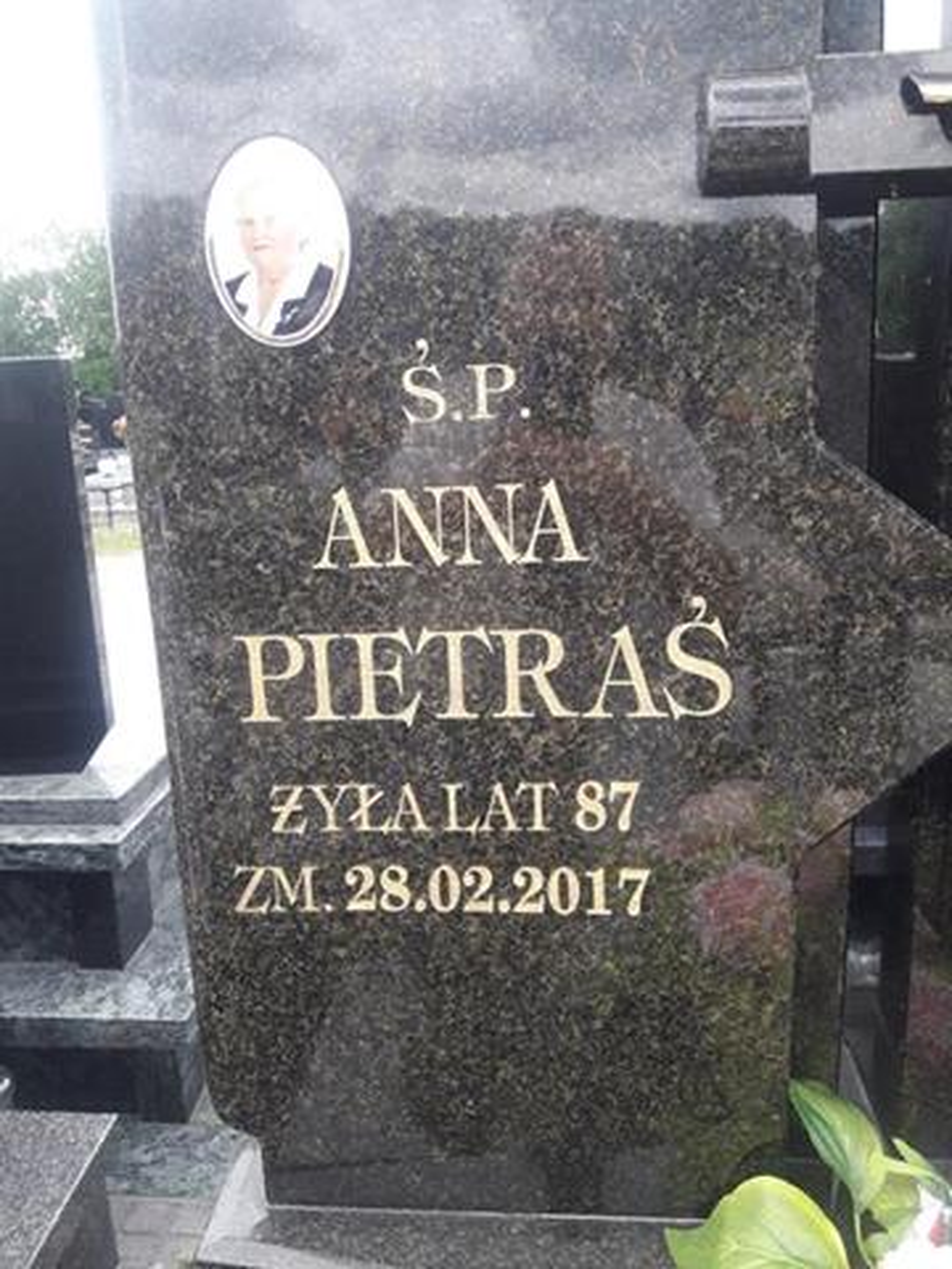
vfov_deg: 63.4
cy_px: 634
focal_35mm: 28
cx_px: 476
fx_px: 1027
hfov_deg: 49.7
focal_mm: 3.7
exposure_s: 1/194
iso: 40
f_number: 1.9
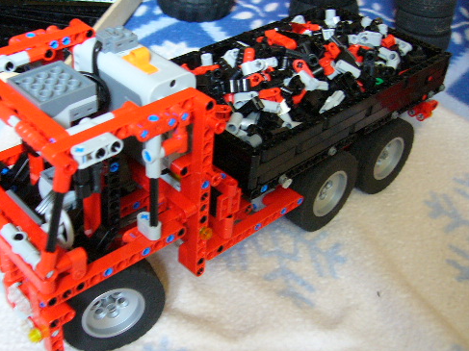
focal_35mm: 46
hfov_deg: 41.1
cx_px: 197
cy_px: 171
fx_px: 623
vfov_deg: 31.5
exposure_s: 1/8
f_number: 2.8
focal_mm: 5.8
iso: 200
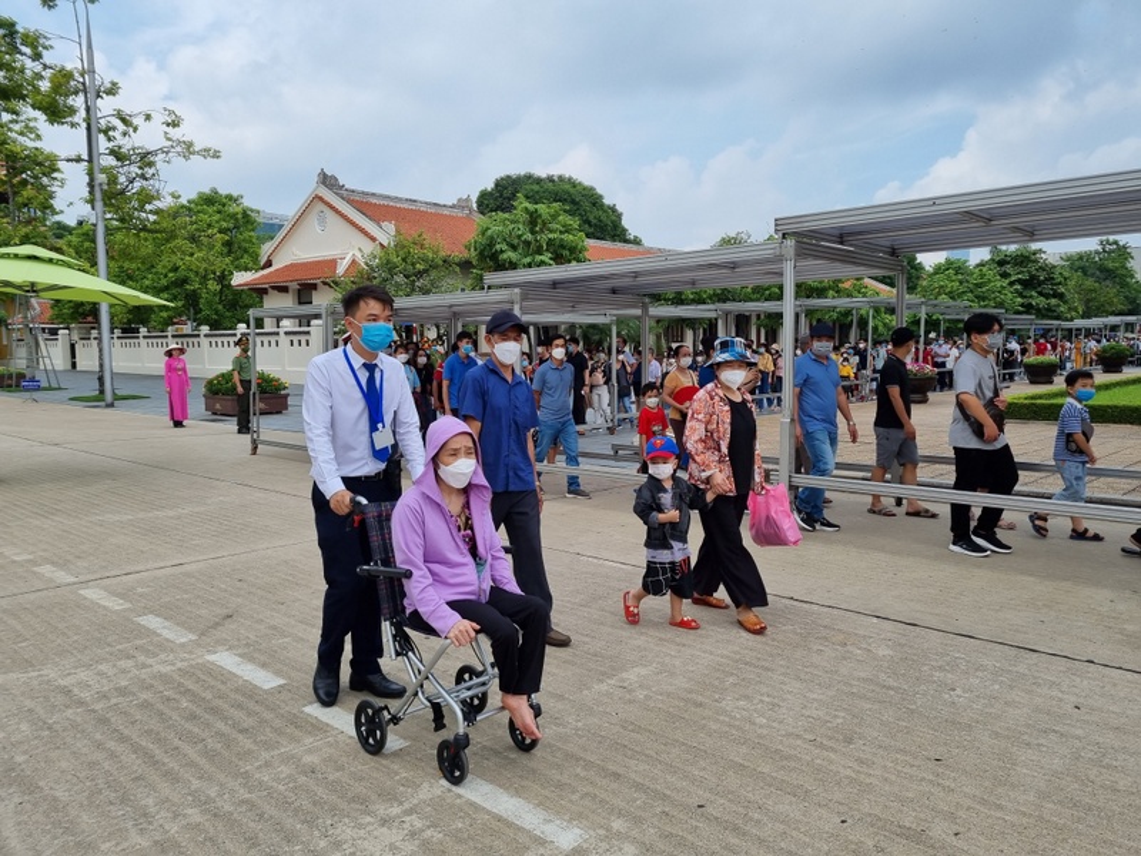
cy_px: 428
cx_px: 570
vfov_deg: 53.1
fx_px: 857
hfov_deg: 67.3
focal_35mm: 26
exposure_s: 1/1940
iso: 50
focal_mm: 5.4
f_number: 1.8
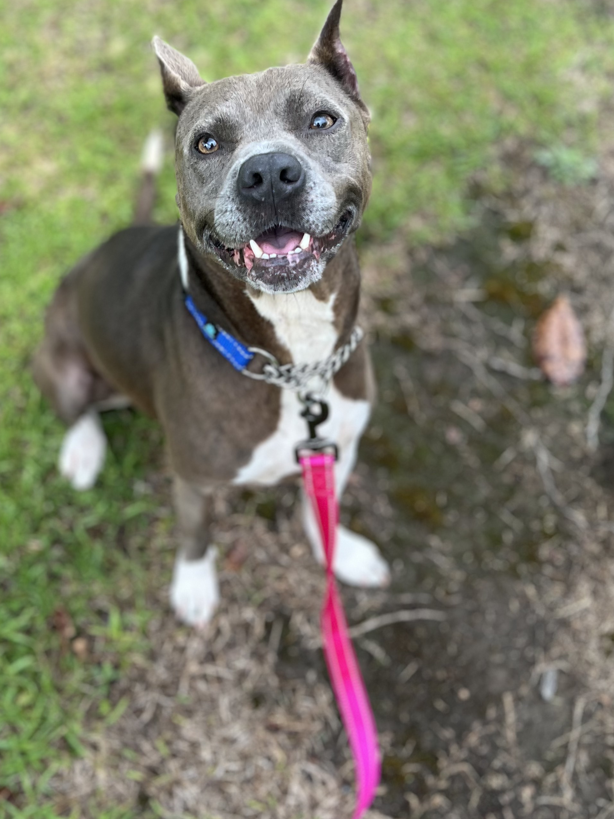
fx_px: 970
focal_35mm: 41
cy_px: 342
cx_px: 218
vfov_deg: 45.6
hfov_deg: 34.9
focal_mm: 5.7
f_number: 1.5
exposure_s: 1/567
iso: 50
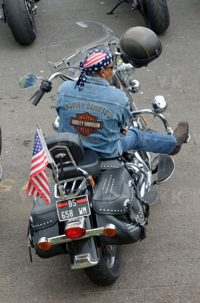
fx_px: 1508
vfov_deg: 11.4
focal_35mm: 180
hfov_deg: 7.6
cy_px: 152
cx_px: 100
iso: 200
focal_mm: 120
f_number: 8
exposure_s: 1/160
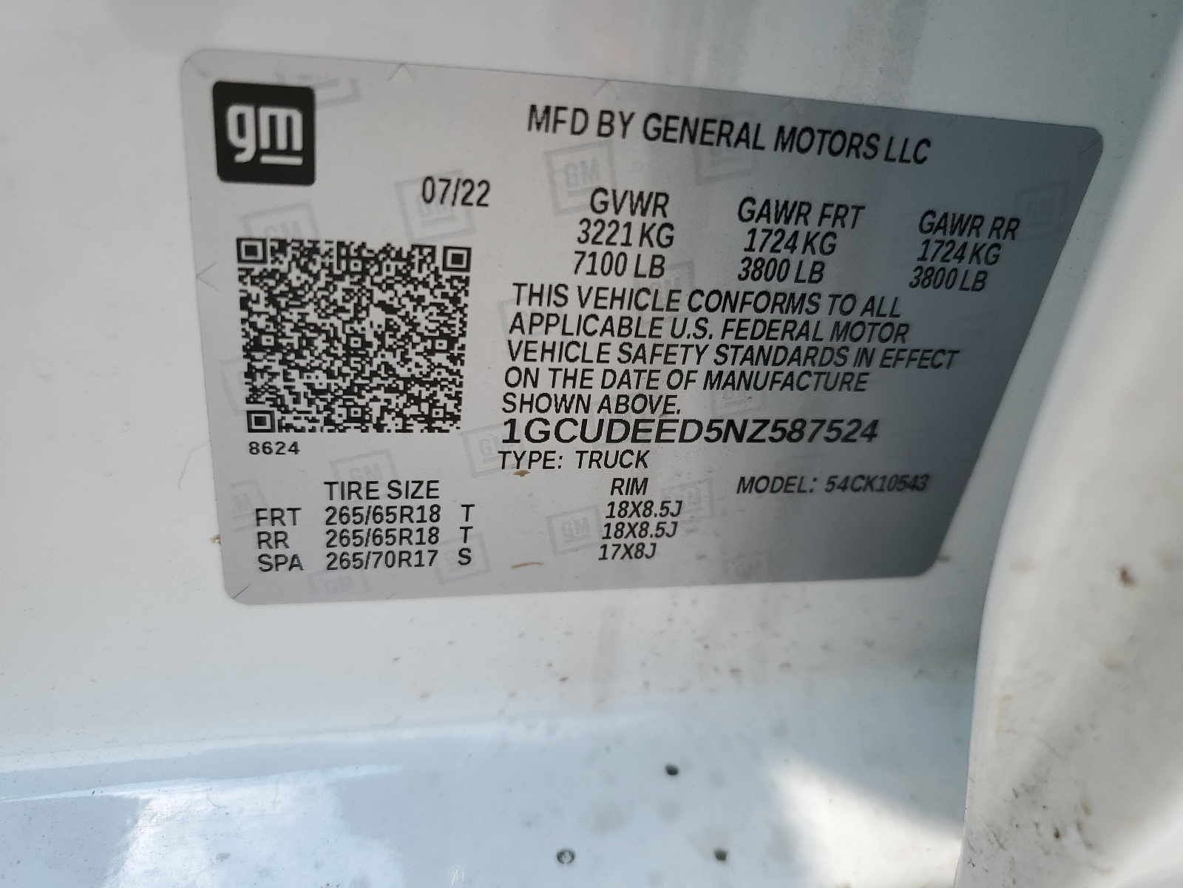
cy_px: 444
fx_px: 889
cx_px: 592
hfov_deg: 67.3
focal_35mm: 26
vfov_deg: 53.1
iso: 50
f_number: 1.5
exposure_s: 1/1250
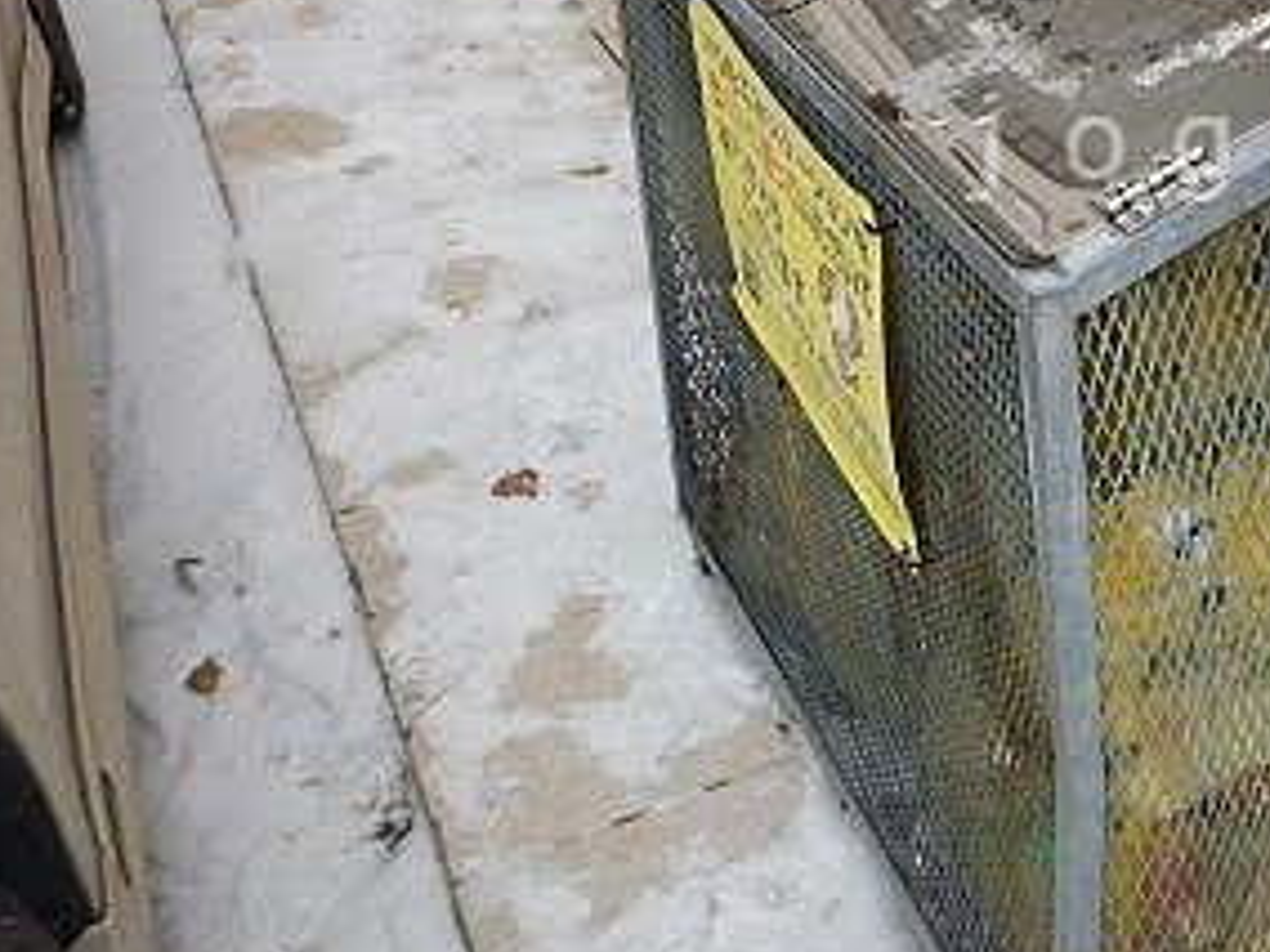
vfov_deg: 26.4
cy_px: 147
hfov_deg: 32.7
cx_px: 1270
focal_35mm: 54
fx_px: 1981
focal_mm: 4.3
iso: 125
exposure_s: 1/400
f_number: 2.8
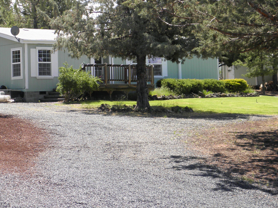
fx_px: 715
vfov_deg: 16.5
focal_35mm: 89
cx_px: 86
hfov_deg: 21.9
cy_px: 50
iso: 100
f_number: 4.1
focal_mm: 9.7
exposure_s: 1/320
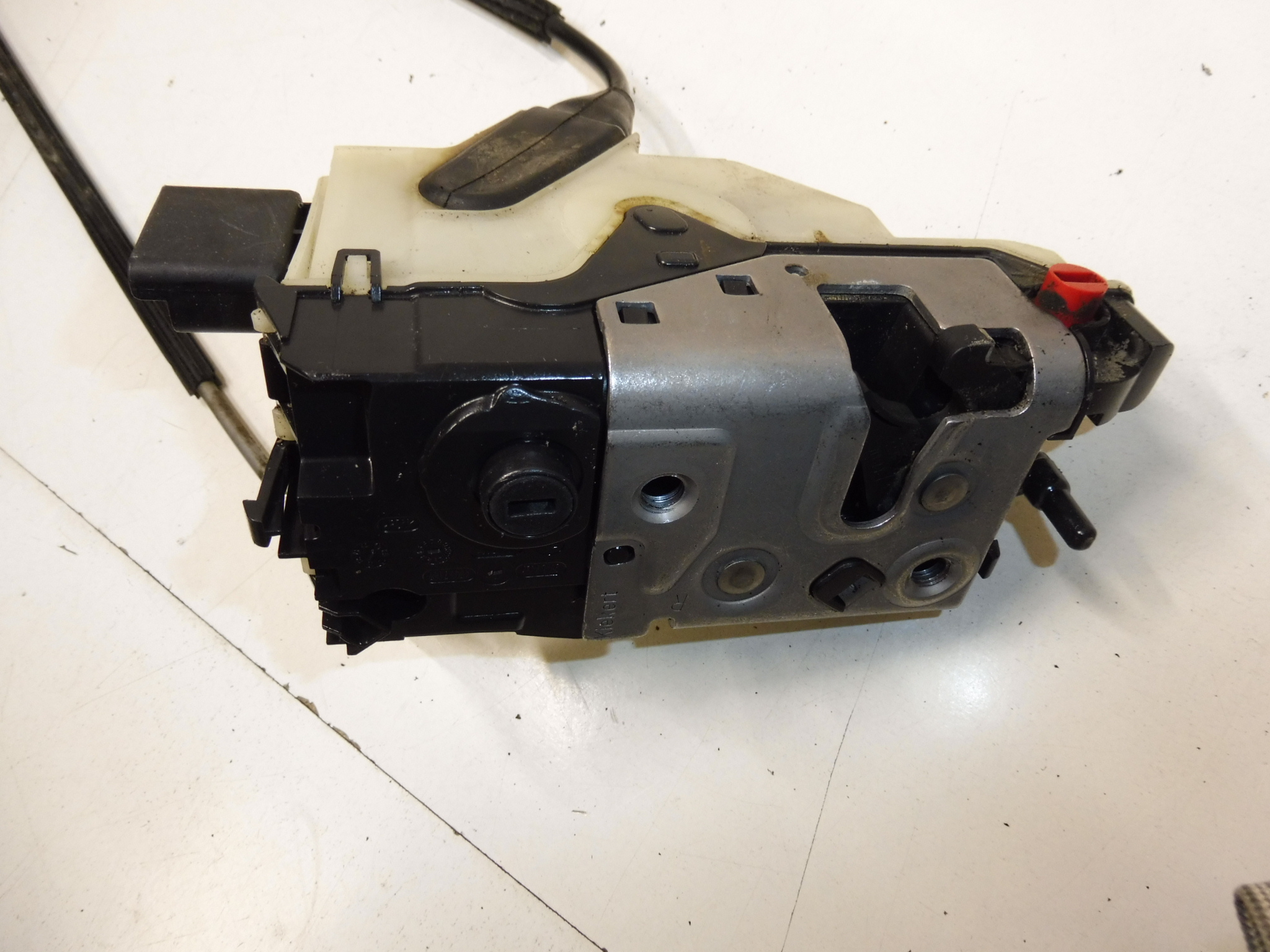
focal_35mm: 24
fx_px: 881
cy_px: 476
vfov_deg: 56.8
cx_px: 635
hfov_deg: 71.6
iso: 200
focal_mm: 4.3
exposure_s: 1/60
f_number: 3.5
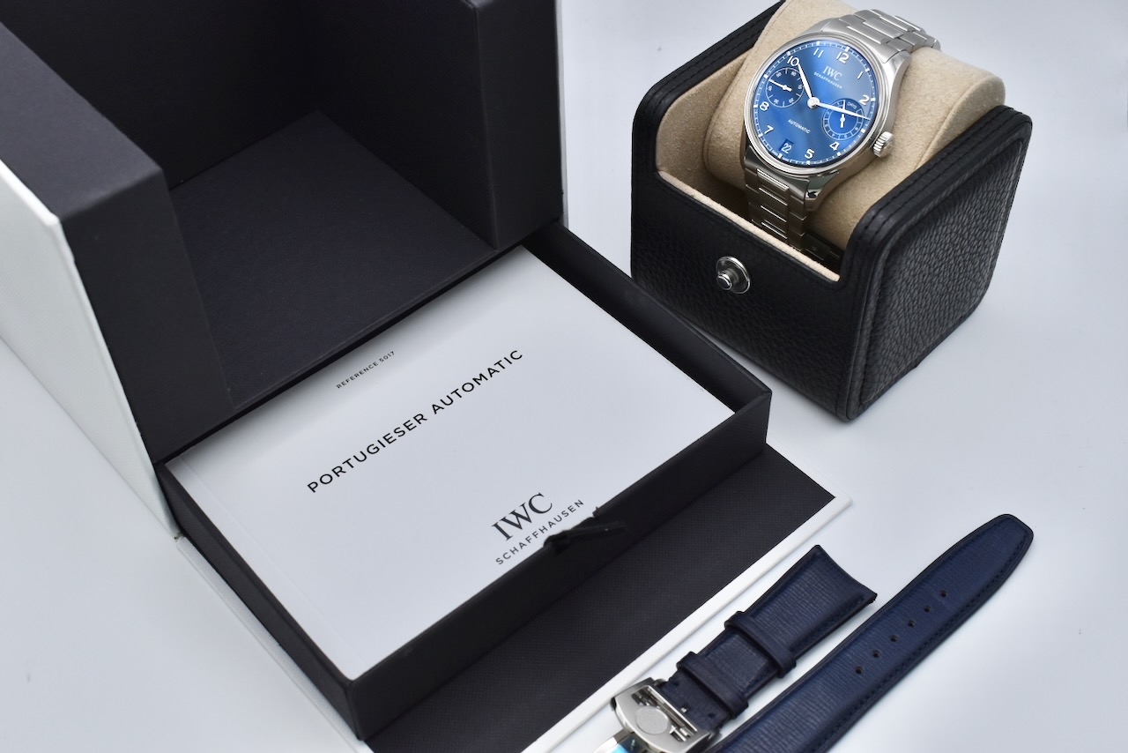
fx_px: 1457
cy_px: 376
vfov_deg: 29.0
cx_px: 564
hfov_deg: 42.3
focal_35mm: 46
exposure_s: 1/200
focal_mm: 31
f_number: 8
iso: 400
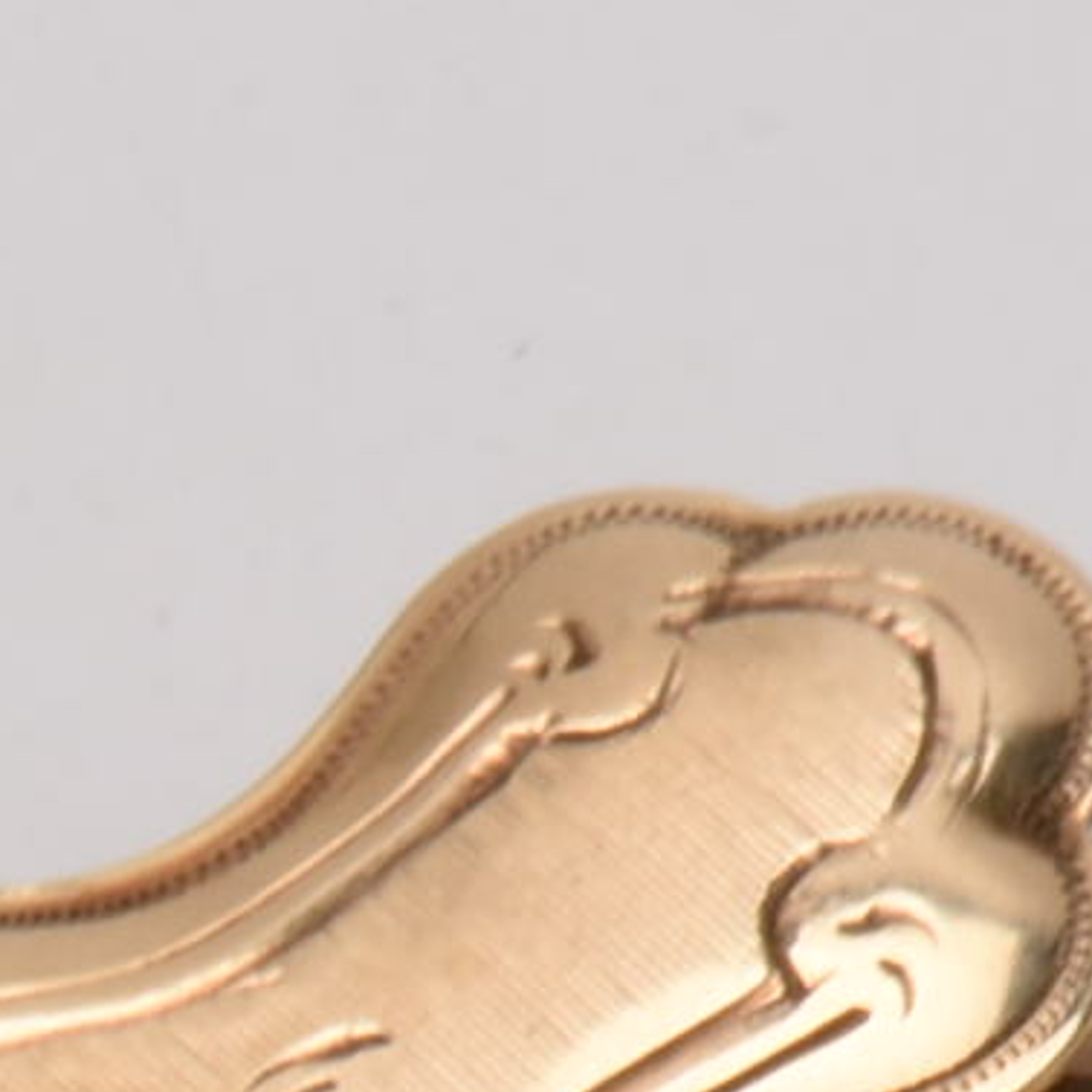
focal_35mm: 861
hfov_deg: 2.0
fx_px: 30743
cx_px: -1425
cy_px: 2494
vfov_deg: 2.0
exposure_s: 1/125
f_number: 29
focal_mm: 85
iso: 100
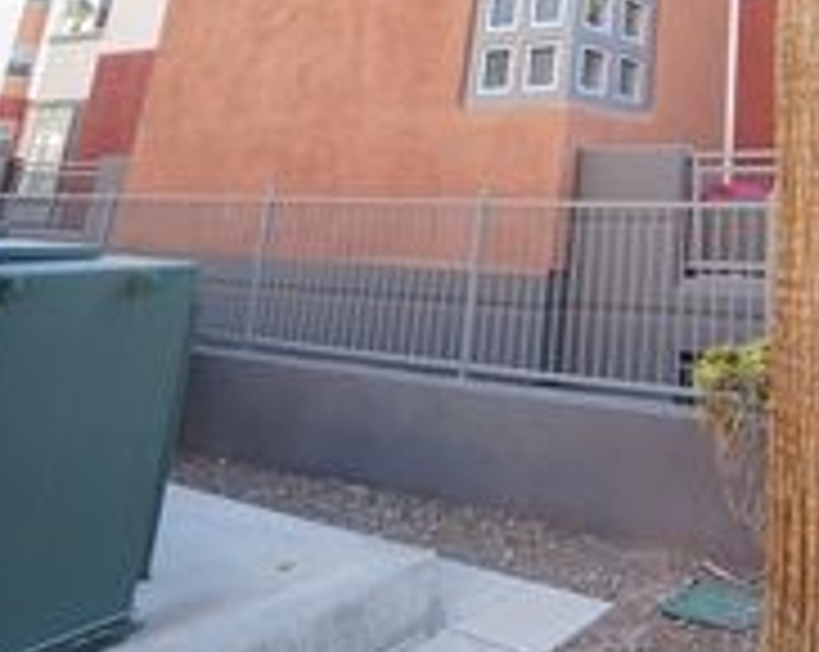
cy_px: -16
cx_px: 846
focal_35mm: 31
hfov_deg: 46.4
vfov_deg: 40.5
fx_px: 750
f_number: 6.3
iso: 500
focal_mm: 12
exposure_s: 1/250
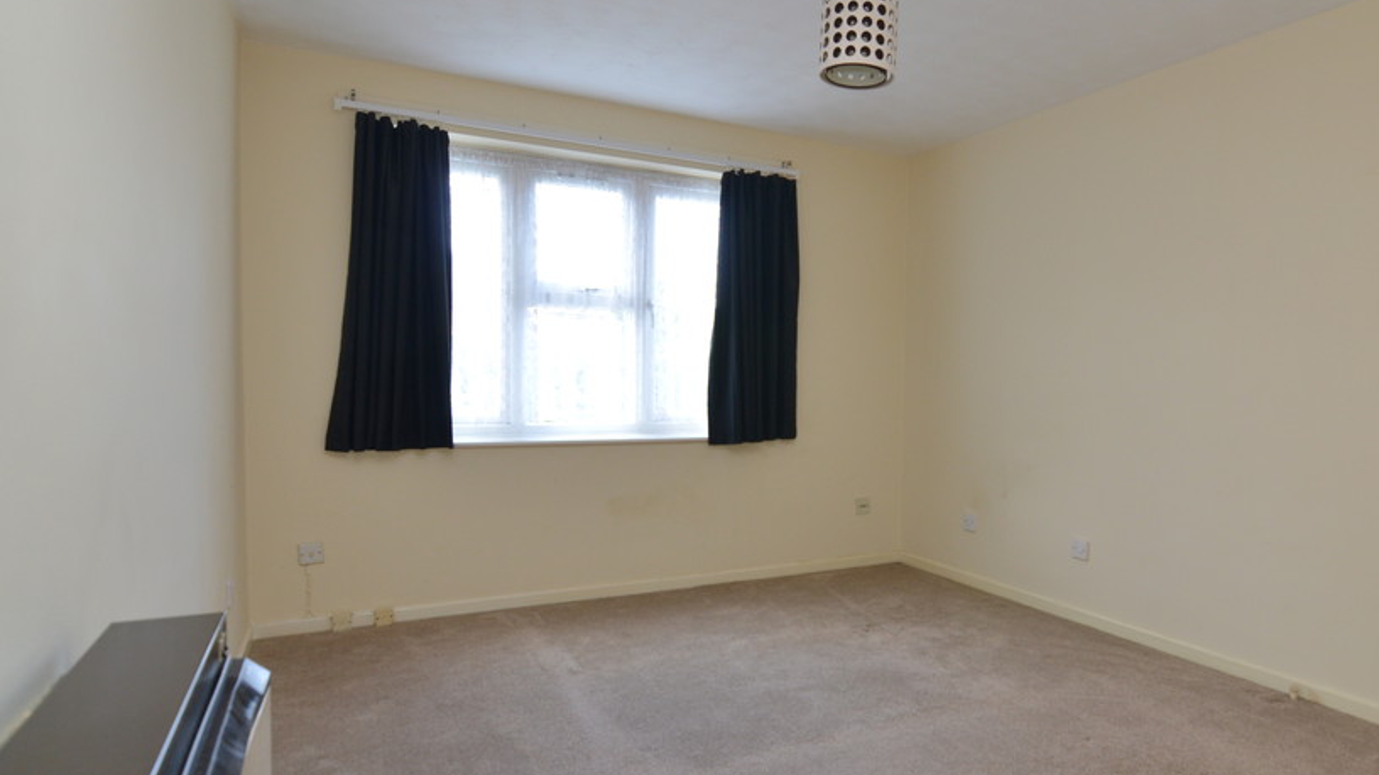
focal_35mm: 22
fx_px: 792
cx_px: 838
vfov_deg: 52.1
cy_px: 425
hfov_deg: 81.0
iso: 500
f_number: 4
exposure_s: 1/60
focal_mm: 11
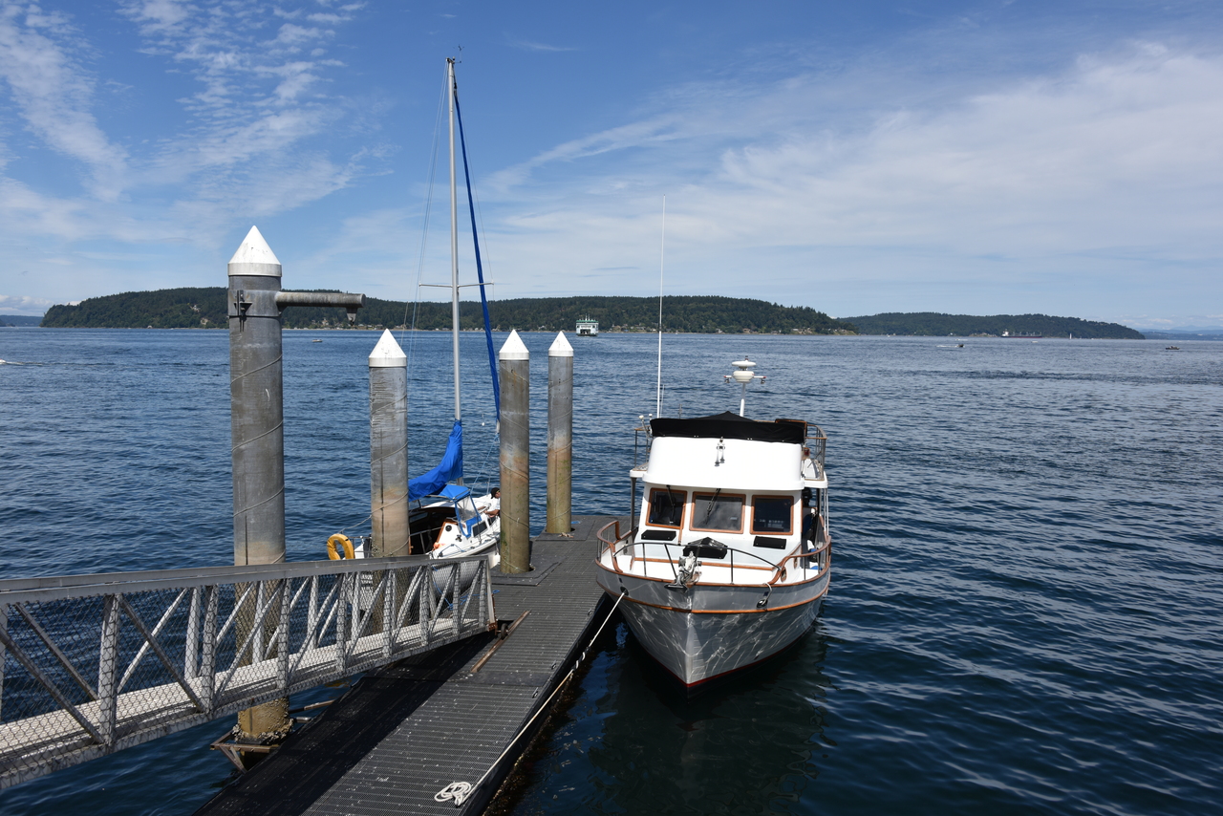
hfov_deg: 65.5
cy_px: 408
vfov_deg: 46.4
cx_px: 612
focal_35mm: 28
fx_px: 951
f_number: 10
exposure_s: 1/400
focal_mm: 28
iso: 100
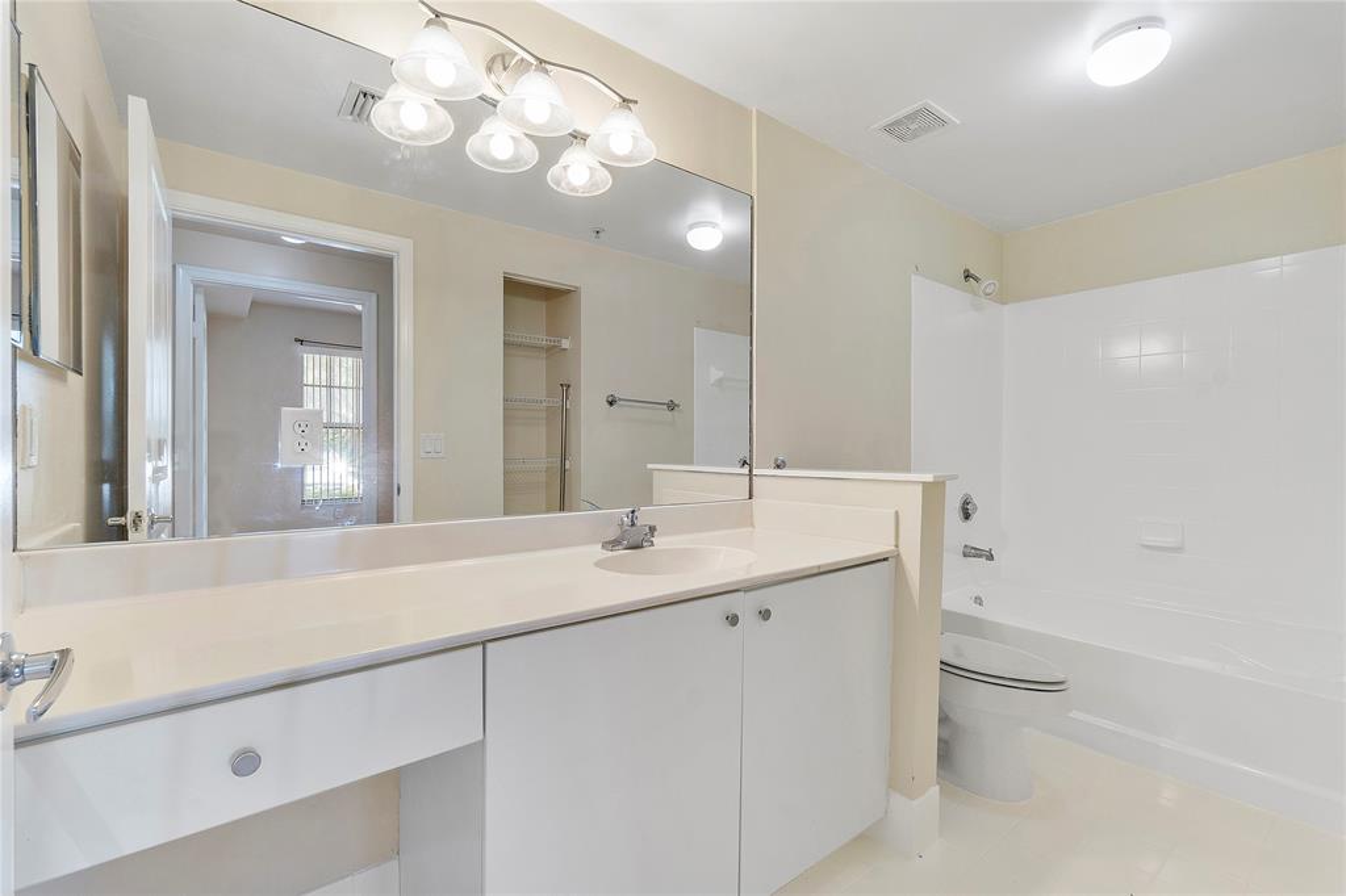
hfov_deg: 100.4
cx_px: 673
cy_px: 448
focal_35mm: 15
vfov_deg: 77.3
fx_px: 561
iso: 160
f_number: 11
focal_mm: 10
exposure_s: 1/8
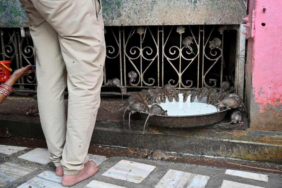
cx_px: 141
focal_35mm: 35
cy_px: 94
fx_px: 274
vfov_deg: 37.9
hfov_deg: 54.4
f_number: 7.1
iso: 640
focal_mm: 35
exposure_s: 1/200
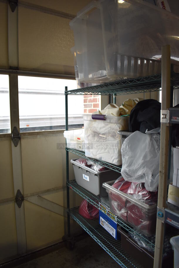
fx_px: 201
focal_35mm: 27
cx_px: 90
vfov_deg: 67.3
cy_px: 134
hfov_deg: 48.0
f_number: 3.5
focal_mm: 18
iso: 560
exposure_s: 1/250
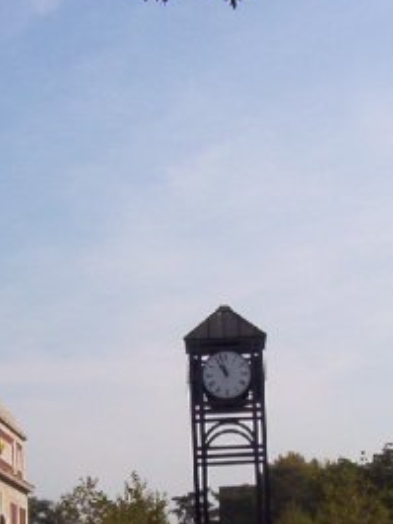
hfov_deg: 17.0
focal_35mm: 87
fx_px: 1316
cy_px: 512
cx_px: 170
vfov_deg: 21.8
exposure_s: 1/865
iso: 100
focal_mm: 5.54
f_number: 5.24
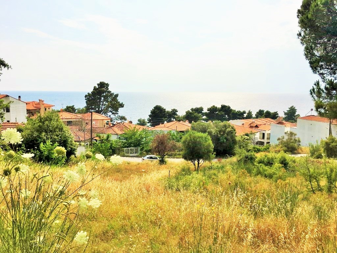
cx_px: 168
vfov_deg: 48.2
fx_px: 282
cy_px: 126
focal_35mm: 29
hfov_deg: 61.7
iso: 25
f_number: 2.2
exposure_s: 1/4274
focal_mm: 4.15
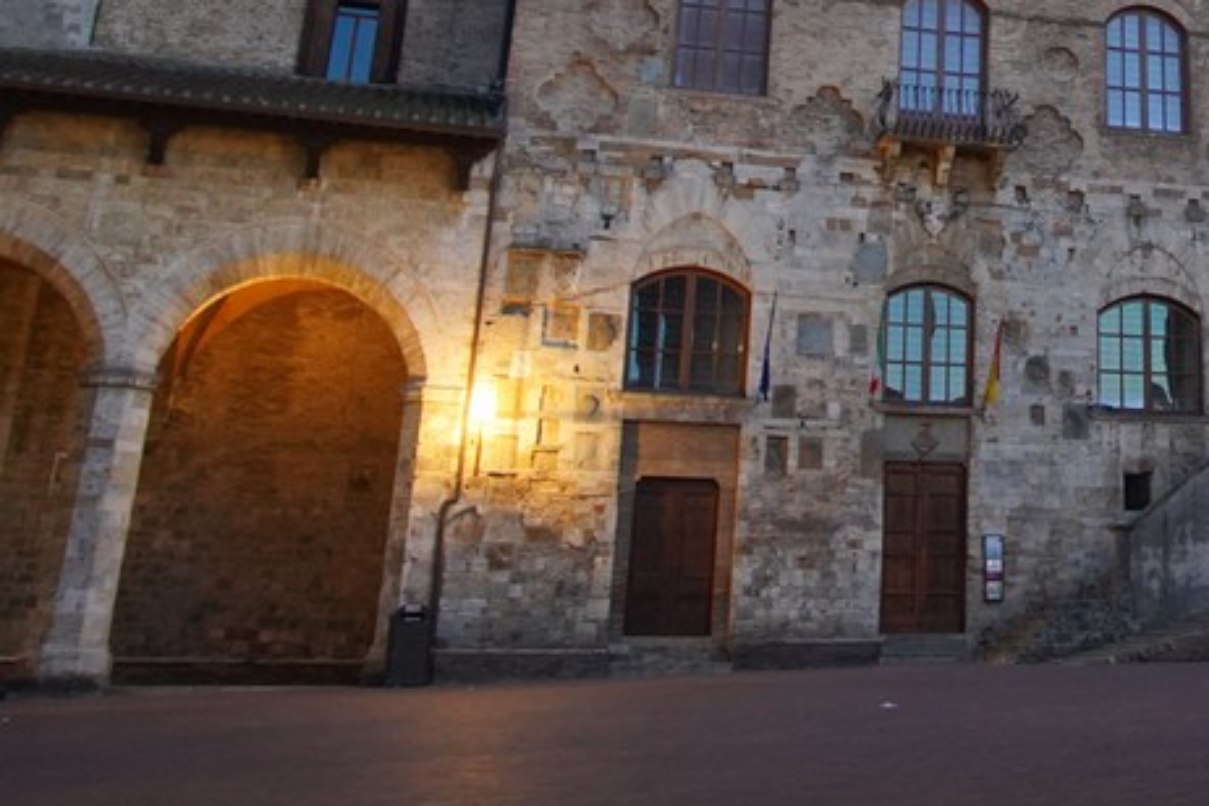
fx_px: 1746
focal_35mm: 52
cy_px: -126
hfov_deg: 35.5
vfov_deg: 24.0
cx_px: 1130
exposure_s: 1/60
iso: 2500
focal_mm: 20
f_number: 2.8
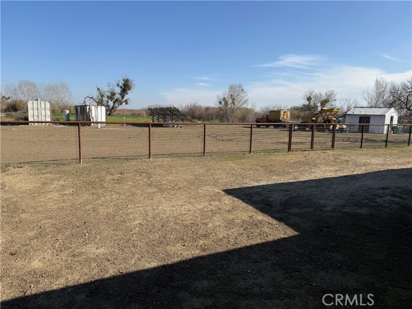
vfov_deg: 56.8
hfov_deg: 71.6
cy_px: 154
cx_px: 206
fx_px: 286
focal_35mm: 24
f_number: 1.78
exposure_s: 1/4405
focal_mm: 6.76
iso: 80
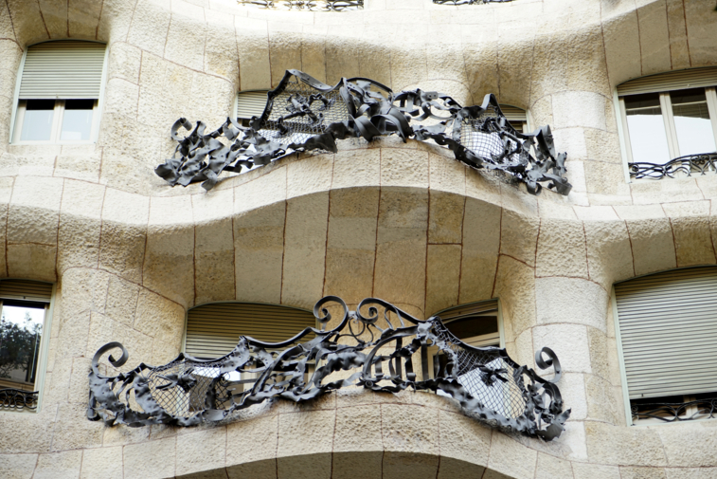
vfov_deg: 18.4
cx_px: 375
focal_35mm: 74
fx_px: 1474
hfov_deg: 27.3
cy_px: 238
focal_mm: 70
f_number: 4
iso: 200
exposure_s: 1/125
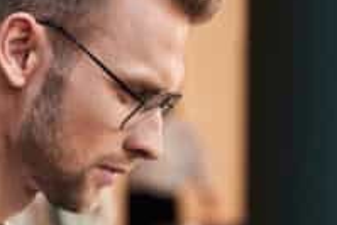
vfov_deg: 5.2
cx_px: 69
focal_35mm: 262
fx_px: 2454
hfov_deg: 7.8
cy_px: 271
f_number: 2.8
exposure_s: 1/200
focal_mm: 75
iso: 500
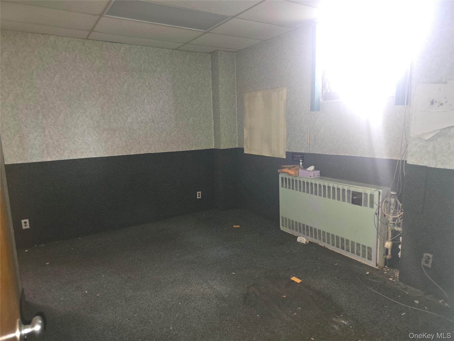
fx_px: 302
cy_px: 170
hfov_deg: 73.9
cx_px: 227
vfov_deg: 58.9
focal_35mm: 23
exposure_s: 1/12
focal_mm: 6.3
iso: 500
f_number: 1.7
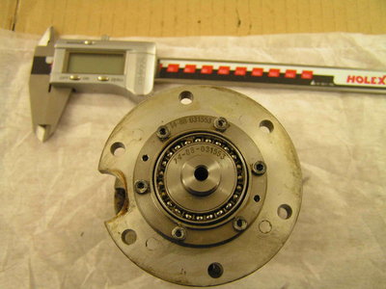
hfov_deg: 49.0
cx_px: 193
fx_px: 424
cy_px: 144
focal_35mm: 38
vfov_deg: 37.7
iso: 200
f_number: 2.8
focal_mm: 6.3
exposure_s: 1/13
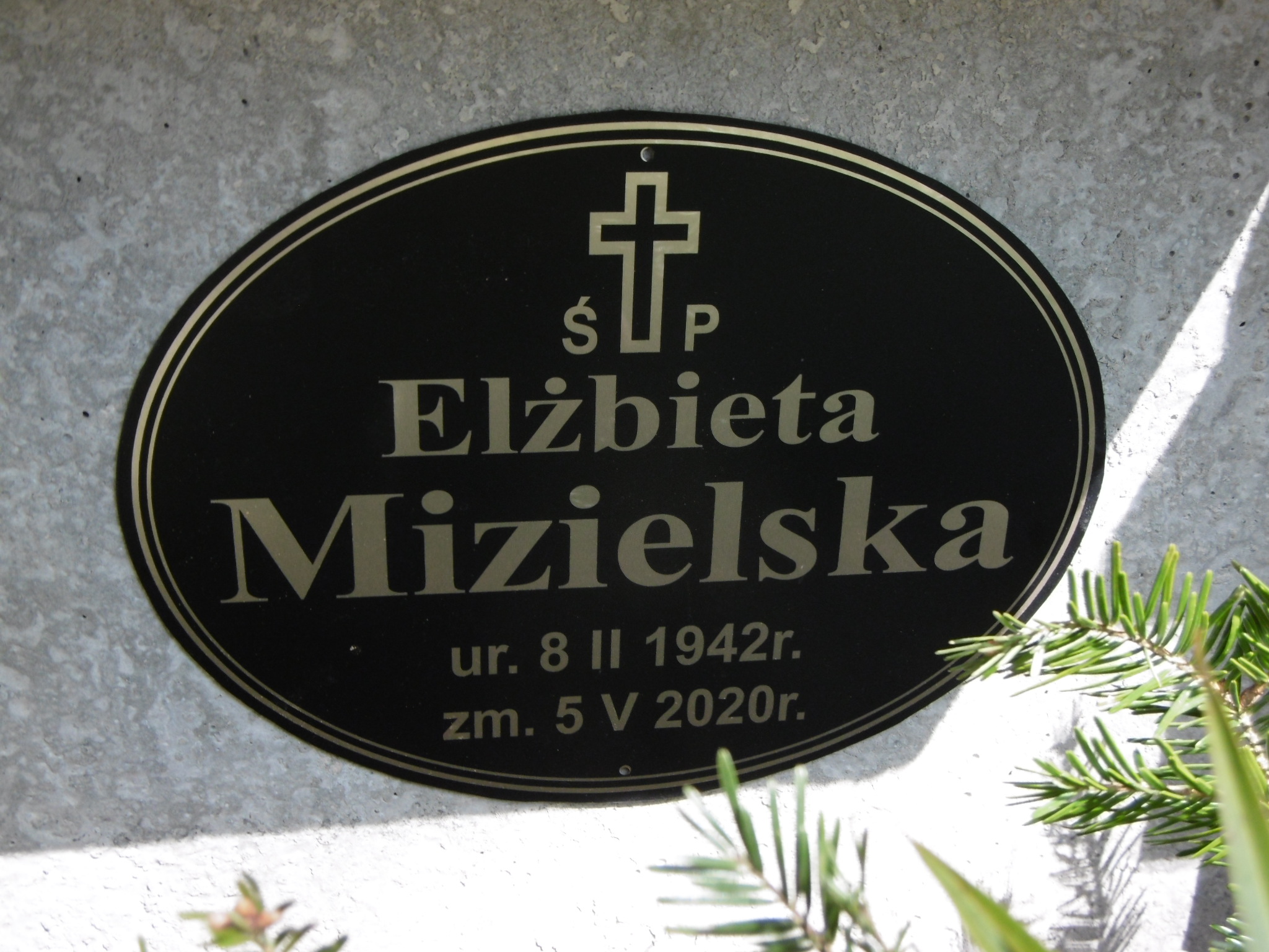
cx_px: 634
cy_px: 476
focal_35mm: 43
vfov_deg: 33.6
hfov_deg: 43.9
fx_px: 1576
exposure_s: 1/60
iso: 100
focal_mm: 7.7
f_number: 3.8
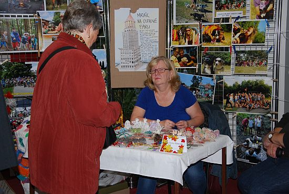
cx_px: 144
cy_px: 97
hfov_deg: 31.9
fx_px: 506
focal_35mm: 63
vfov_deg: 21.6
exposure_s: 1/60
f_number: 4.8
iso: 200
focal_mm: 42
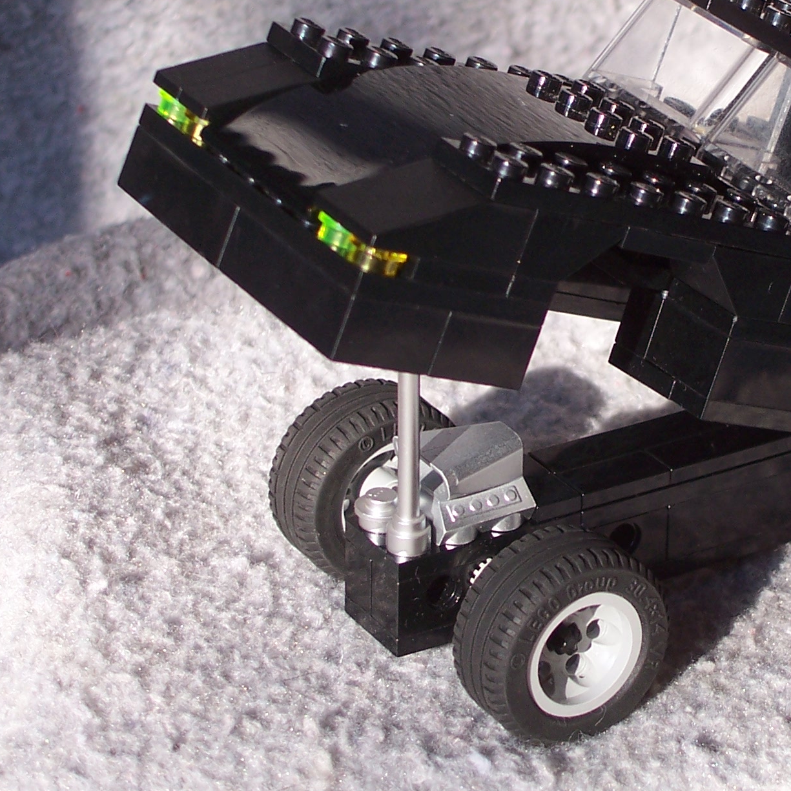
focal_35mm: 143
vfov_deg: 12.2
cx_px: 706
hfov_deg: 12.1
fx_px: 3697
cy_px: 280
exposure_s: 1/180
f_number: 3.4
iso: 80
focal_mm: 14.7
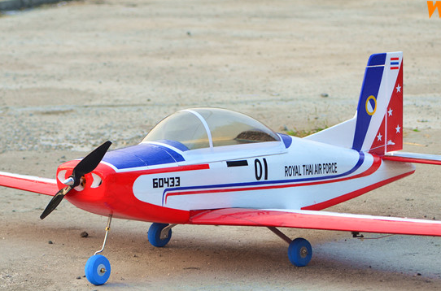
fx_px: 1893
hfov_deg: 13.3
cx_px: 227
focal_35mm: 155
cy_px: 170
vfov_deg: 8.8
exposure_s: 1/50
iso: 160
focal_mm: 70
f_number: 5.6
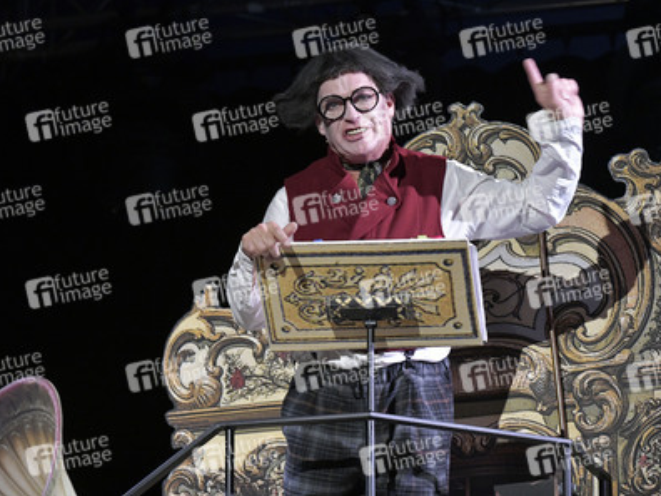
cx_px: 358
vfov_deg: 8.0
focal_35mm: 186
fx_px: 3552
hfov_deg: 10.6
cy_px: 247
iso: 3200
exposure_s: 1/250
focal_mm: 170
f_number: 5
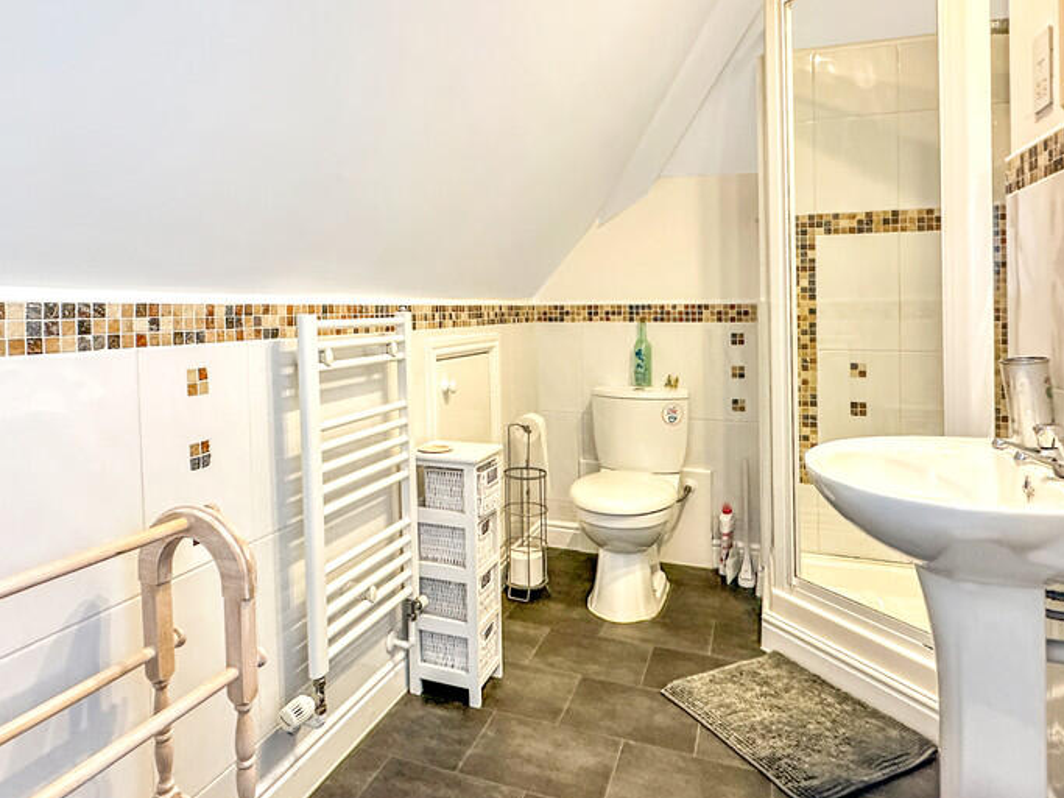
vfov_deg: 63.4
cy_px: 397
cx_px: 399
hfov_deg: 77.6
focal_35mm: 21
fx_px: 645
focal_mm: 2.22
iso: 250
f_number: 2.2
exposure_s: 1/50
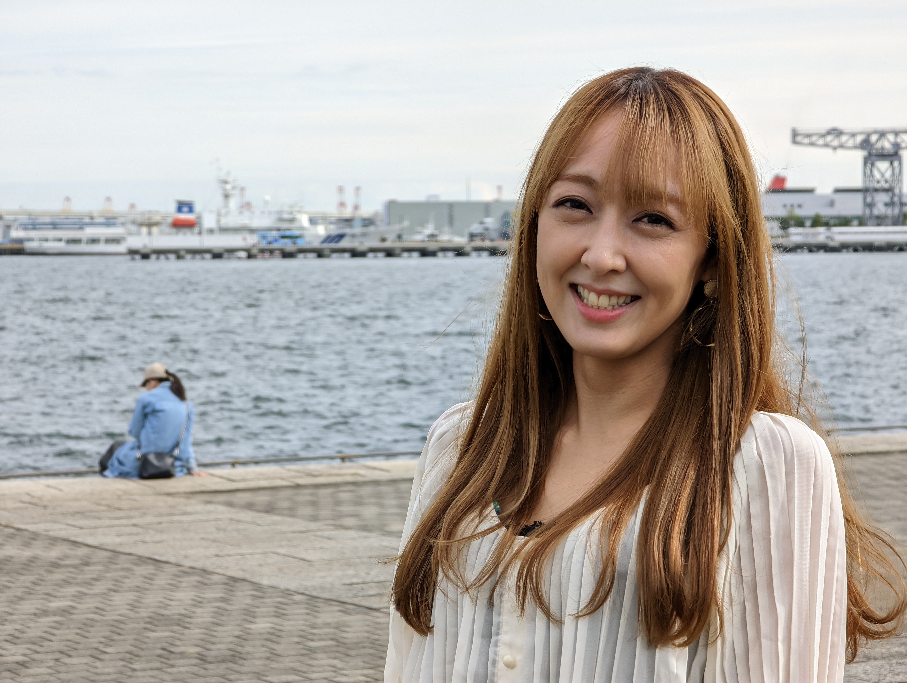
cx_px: 454
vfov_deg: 14.3
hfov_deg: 18.9
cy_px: 342
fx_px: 2729
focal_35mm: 104
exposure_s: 1/282
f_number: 3.5
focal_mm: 19
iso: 44
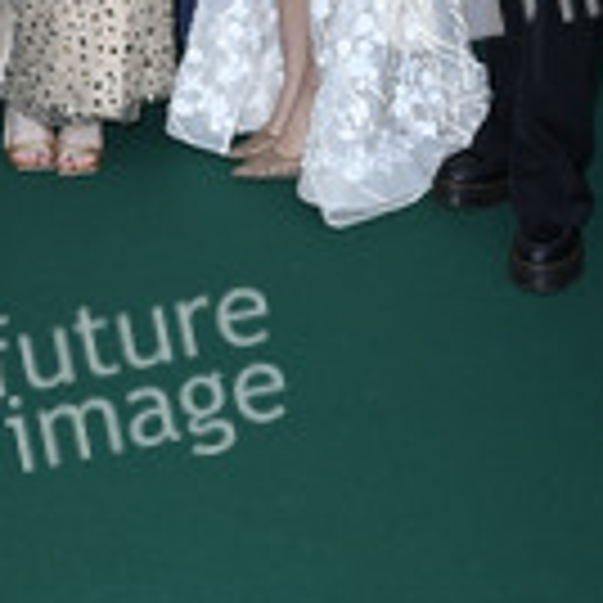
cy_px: -279
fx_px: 1892
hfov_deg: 18.0
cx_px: 184
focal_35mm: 96
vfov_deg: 16.6
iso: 500
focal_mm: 38
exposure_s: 1/250
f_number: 5
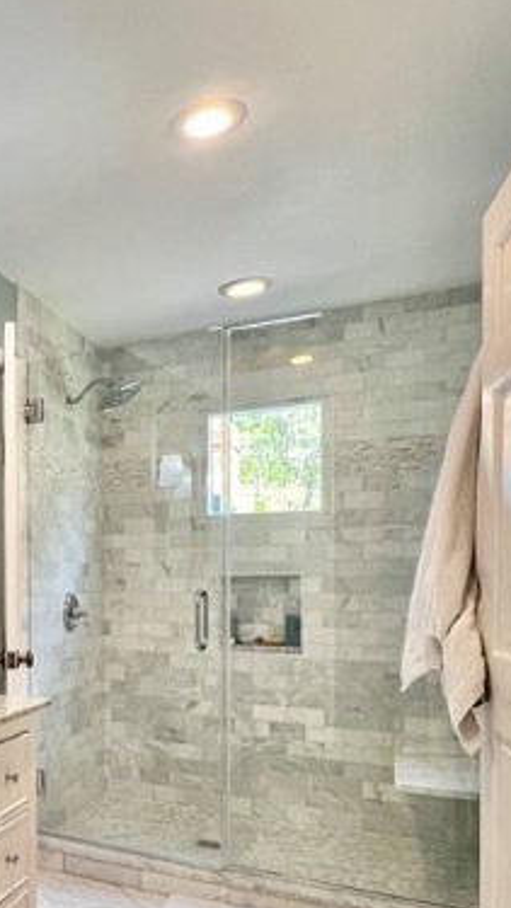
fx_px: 698
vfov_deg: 64.7
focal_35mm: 29
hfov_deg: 32.0
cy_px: 588
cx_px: -131
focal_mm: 1.57
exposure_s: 1/120
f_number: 1.8
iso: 160
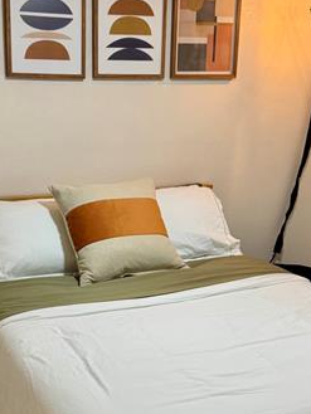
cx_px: 133
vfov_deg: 33.9
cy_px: 288
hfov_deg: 26.1
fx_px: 670
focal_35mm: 56
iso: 320
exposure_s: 1/60
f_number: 1.78
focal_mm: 6.76
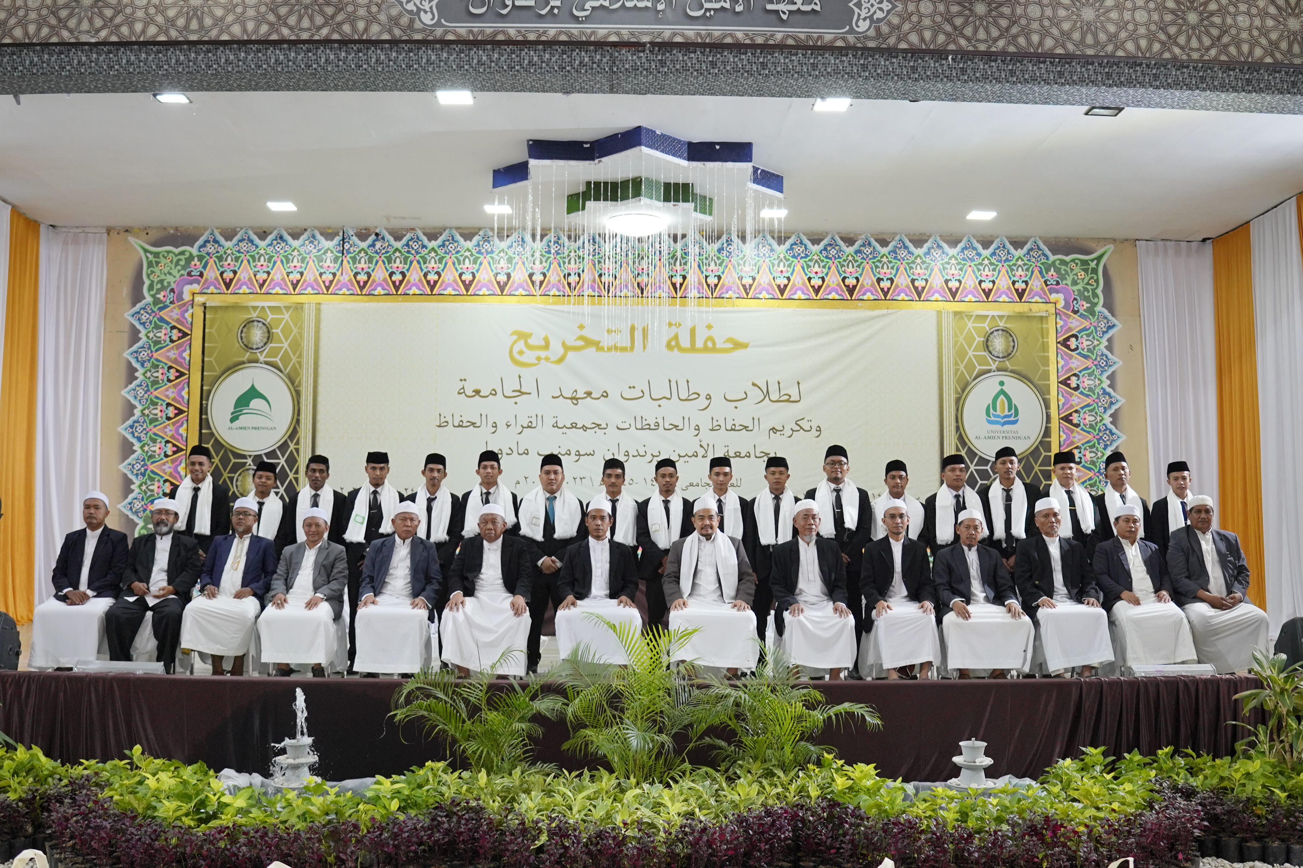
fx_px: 1303
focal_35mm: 36
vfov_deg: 36.9
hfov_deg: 53.1
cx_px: 652
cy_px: 434
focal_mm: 24
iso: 1000
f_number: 2.8
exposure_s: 1/125
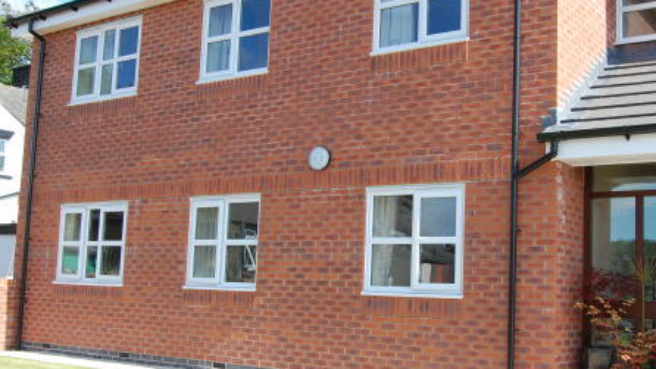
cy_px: 204
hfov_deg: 42.8
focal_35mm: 48
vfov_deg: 24.9
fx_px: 835
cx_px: 359
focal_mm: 22
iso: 200
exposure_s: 1/200
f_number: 7.1
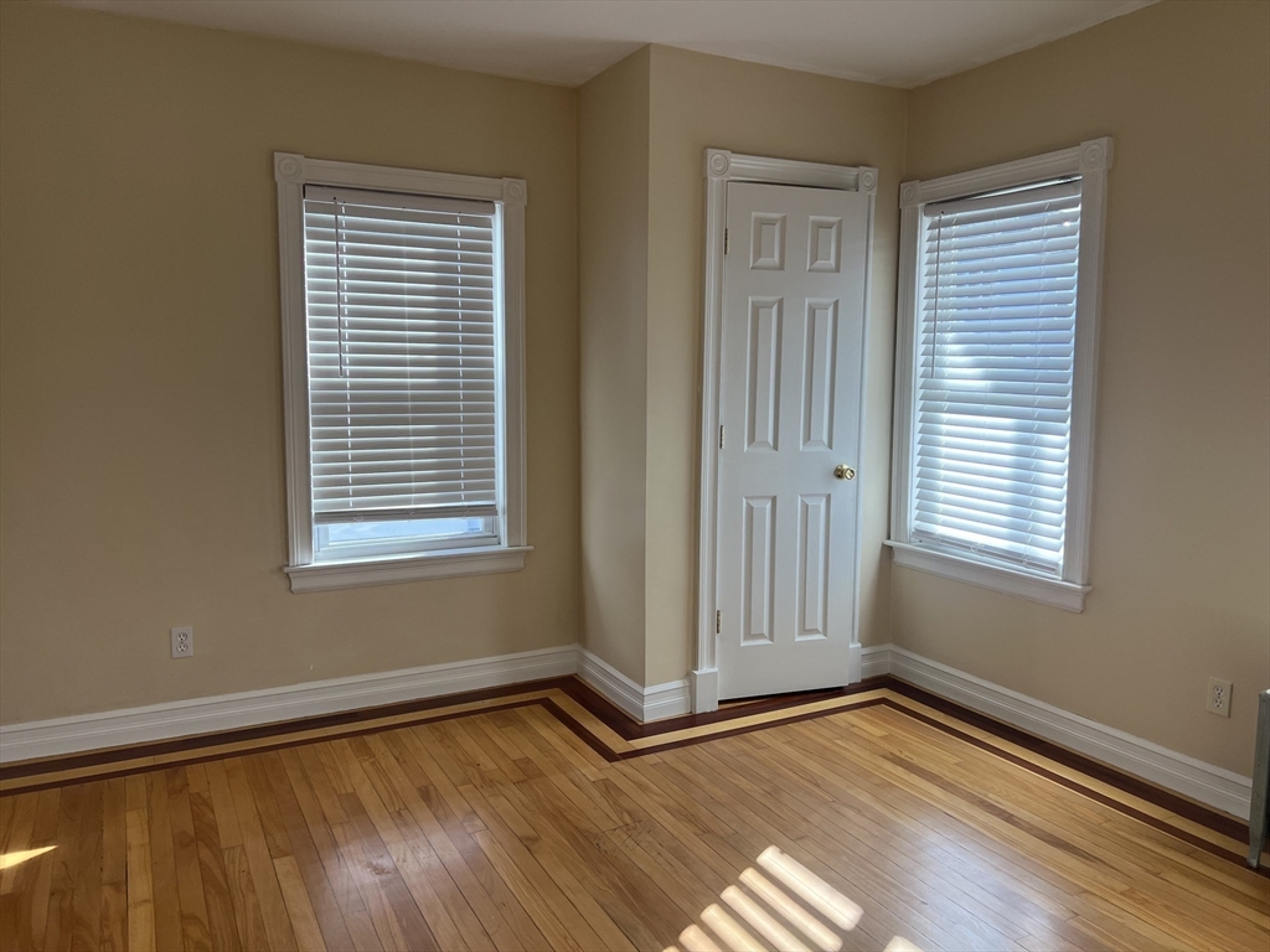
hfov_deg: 67.3
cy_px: 476
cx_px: 635
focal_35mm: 26
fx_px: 954
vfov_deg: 53.1
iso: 50
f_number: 1.5
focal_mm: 5.7
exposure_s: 1/326
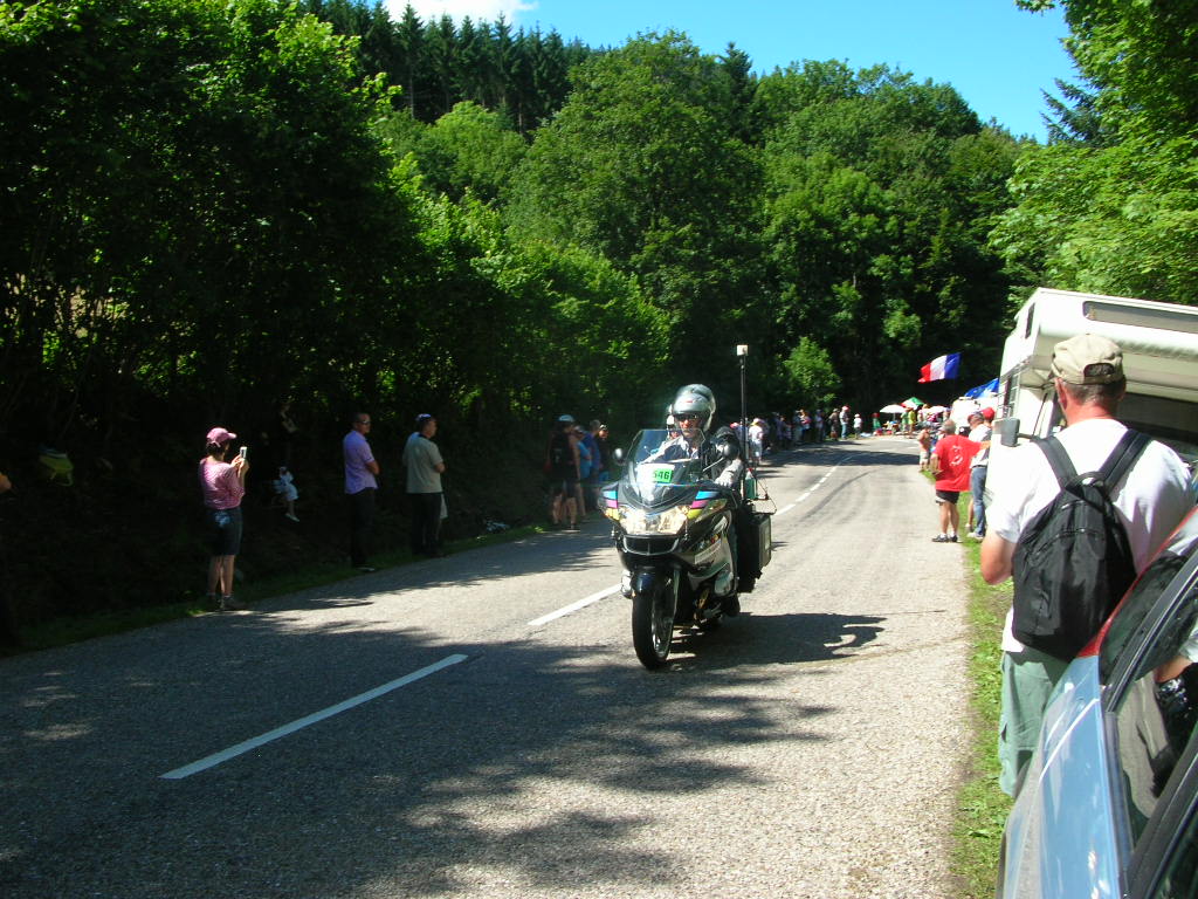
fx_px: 1211
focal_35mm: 35
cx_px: 599
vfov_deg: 40.7
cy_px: 450
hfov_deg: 52.6
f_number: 5.6
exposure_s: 1/141
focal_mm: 5.8
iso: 50
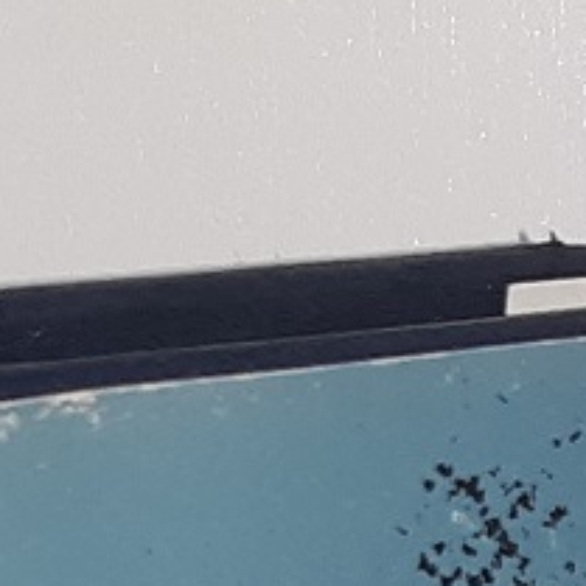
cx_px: 600
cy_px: 2120
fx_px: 4673
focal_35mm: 244
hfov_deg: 7.1
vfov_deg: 6.2
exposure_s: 1/128
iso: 40
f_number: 1.7
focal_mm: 3.7
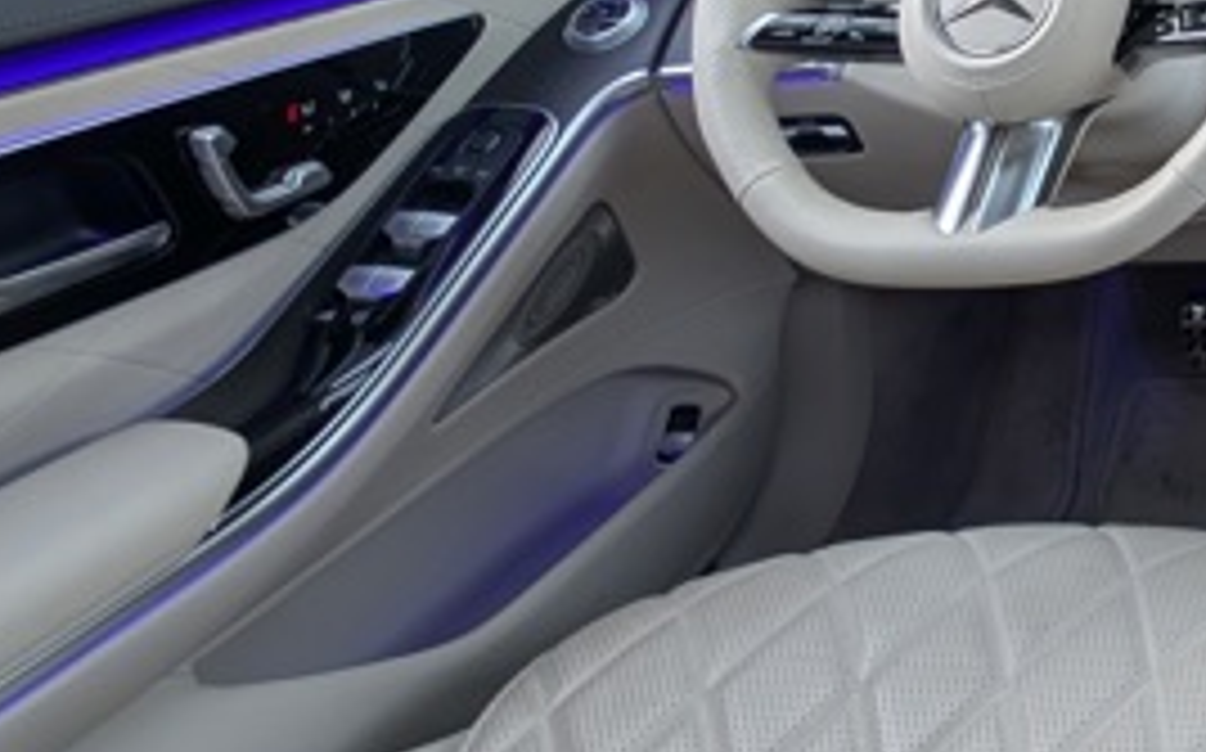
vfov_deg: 26.1
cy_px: -333
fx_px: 1248
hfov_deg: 34.0
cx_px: 1620
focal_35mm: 38
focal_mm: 2.23
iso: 42
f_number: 1.95
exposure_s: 1/55.1
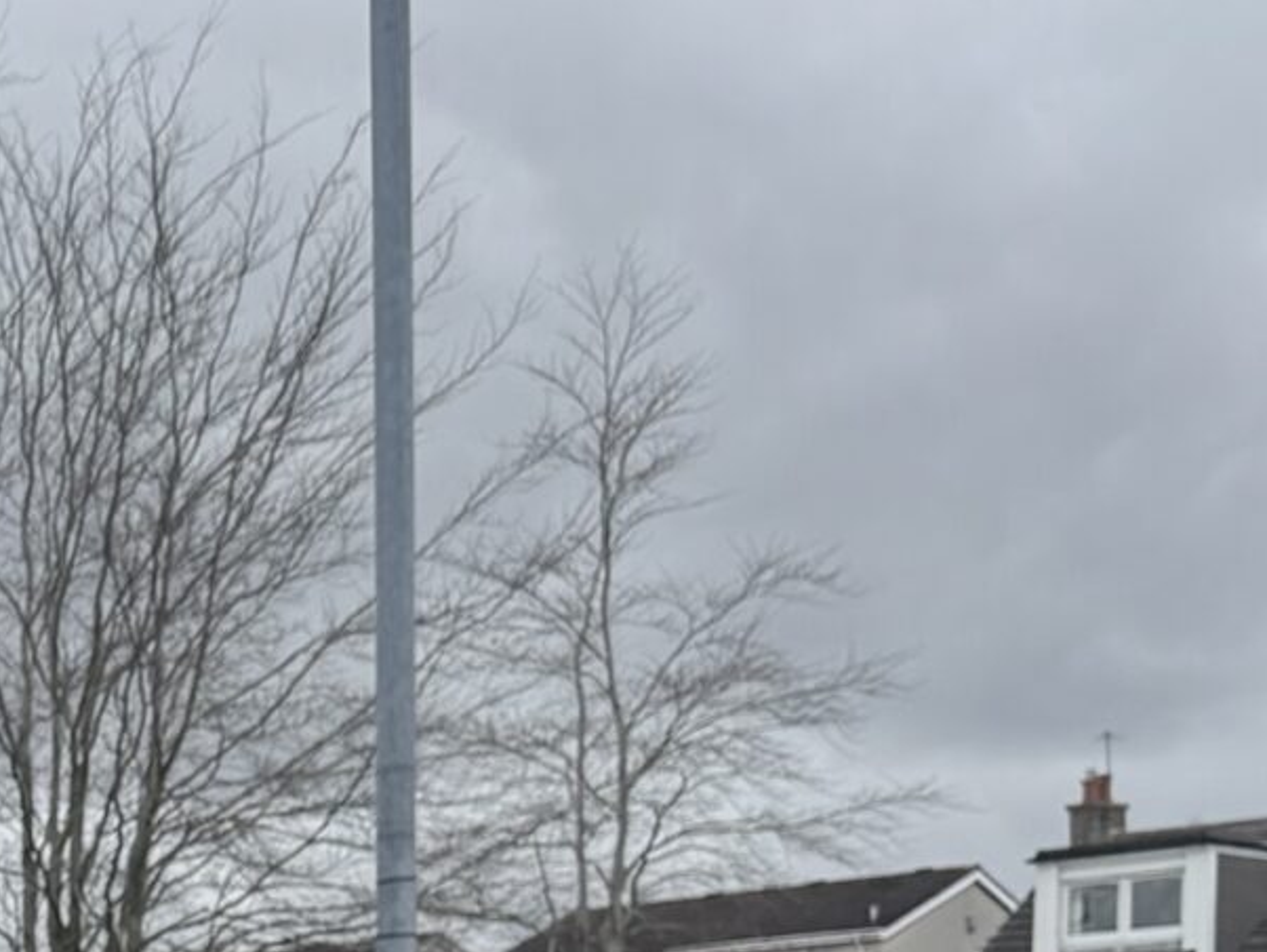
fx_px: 3735
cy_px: 1677
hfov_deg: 17.8
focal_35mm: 102
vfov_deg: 13.2
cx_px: -448
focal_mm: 6.76
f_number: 1.78
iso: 80
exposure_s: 1/2041
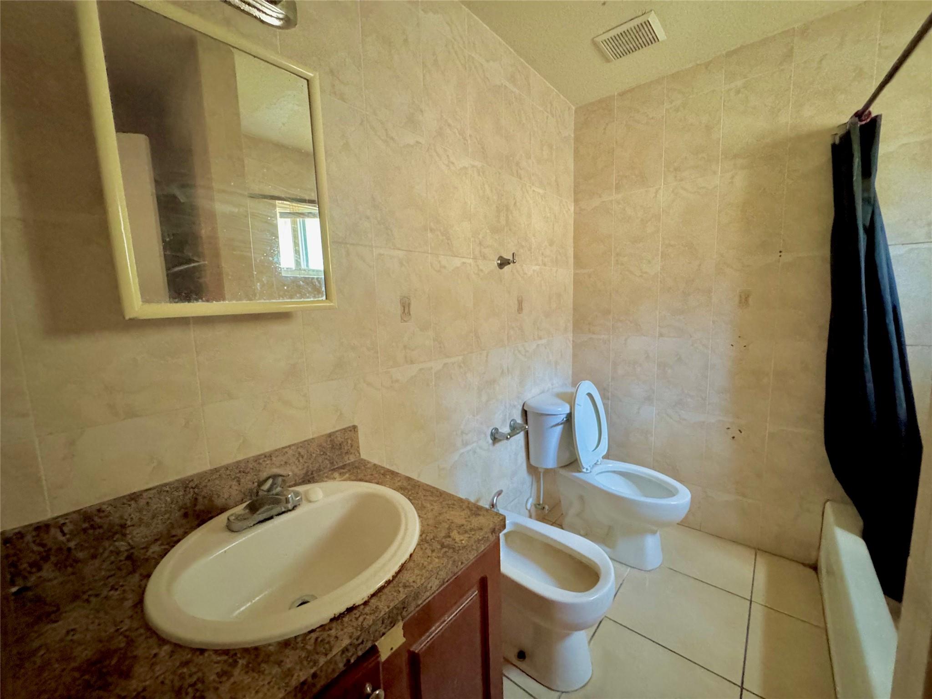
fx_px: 377
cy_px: 350
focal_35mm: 14
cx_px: 466
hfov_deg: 102.1
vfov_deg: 85.7
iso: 1000
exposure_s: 1/60
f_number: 2.2
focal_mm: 2.22
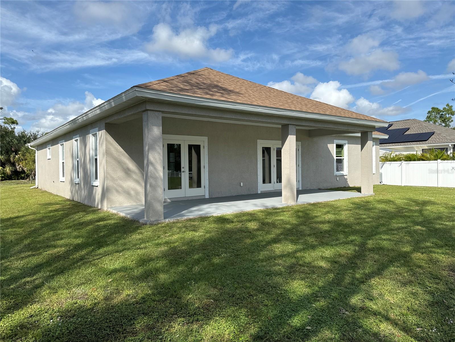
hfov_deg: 71.6
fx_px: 315
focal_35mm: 24
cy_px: 171
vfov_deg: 56.8
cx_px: 228
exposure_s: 1/4950
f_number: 1.78
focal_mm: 6.86
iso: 80
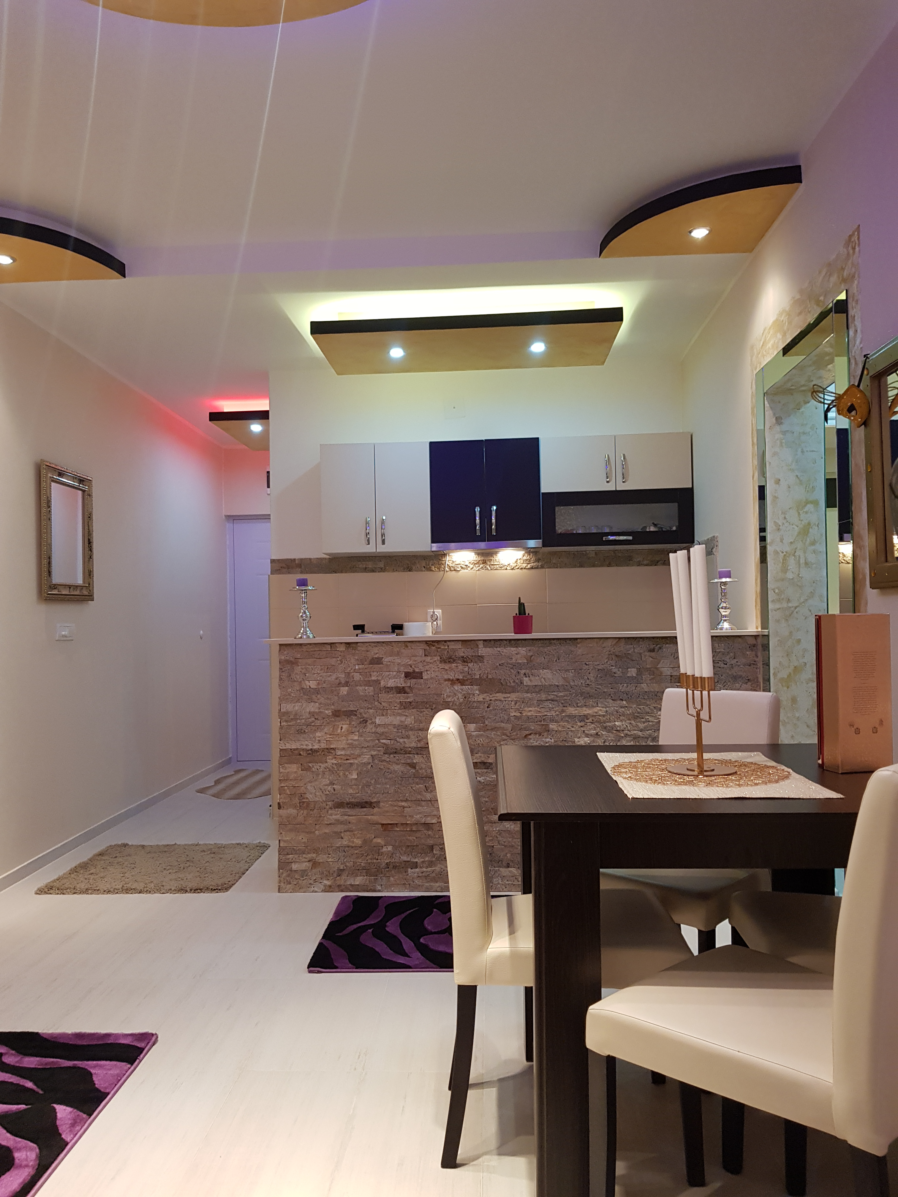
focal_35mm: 26
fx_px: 899
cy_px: 598
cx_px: 449
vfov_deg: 67.3
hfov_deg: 53.1
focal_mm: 4.3
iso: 160
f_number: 1.7
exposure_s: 1/33
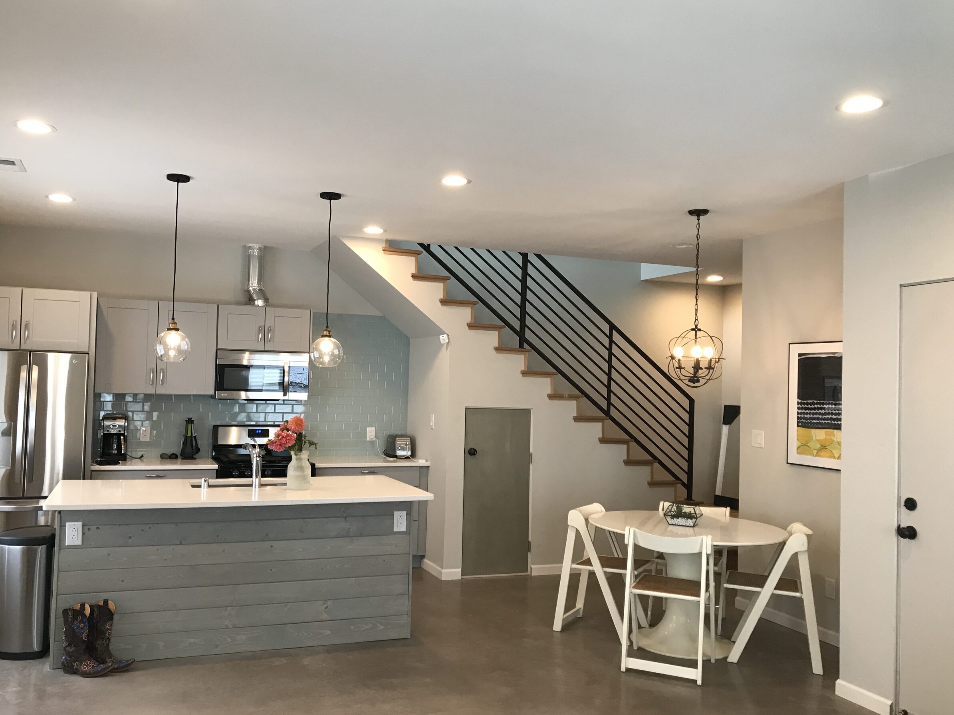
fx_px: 827
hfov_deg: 59.9
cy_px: 369
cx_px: 454
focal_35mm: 30
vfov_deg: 46.8
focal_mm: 3.99
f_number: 1.8
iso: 32
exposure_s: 1/30
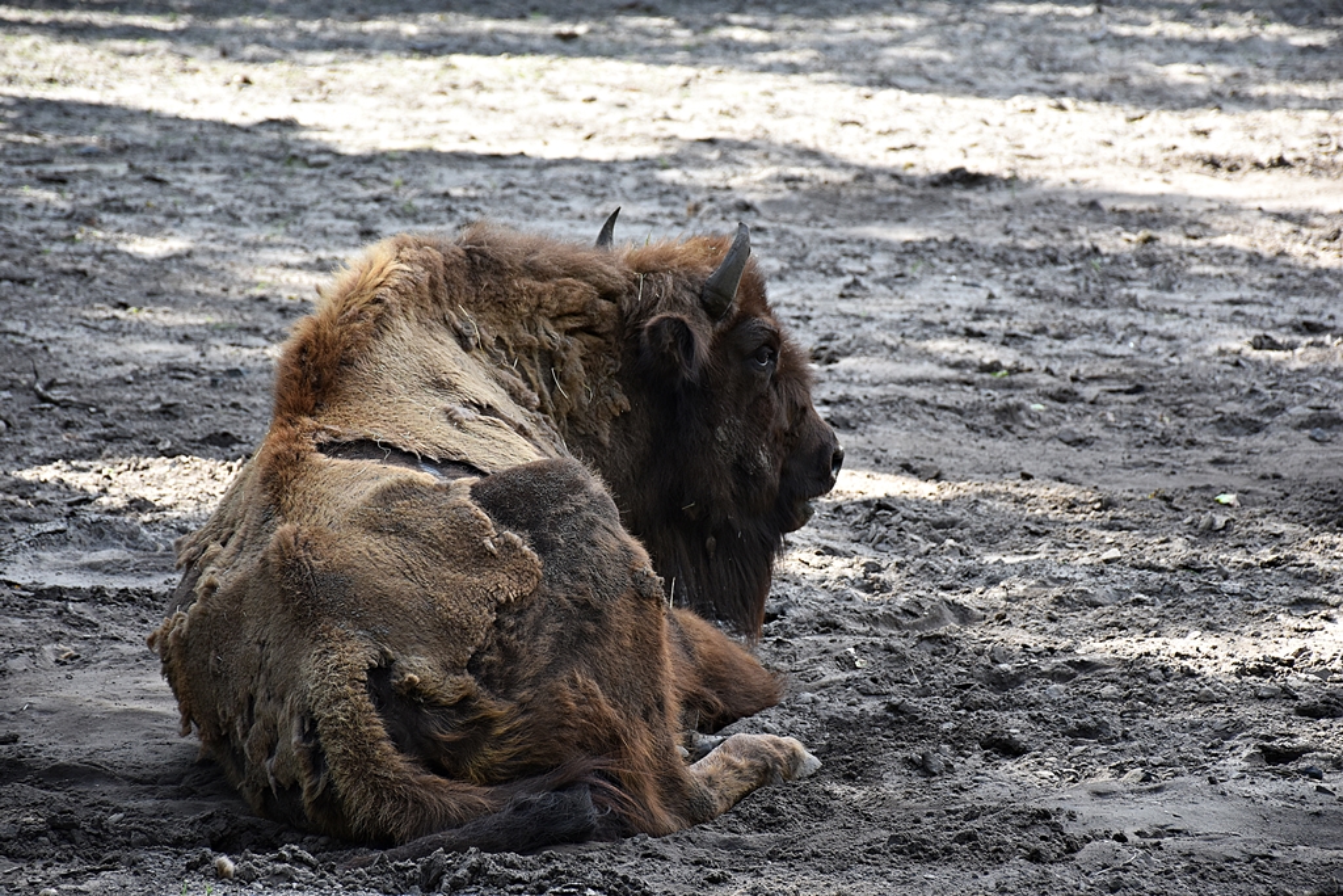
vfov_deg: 8.2
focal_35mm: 168
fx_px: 6268
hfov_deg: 12.2
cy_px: 448
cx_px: 672
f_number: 5.6
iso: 400
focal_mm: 112
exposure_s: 1/320
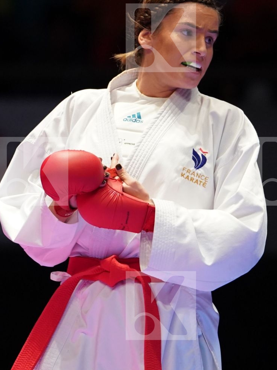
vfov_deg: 3.7
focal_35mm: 530
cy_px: 171
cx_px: 161
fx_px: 5655
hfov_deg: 2.8
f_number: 2.8
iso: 2500
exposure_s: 1/1000
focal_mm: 200
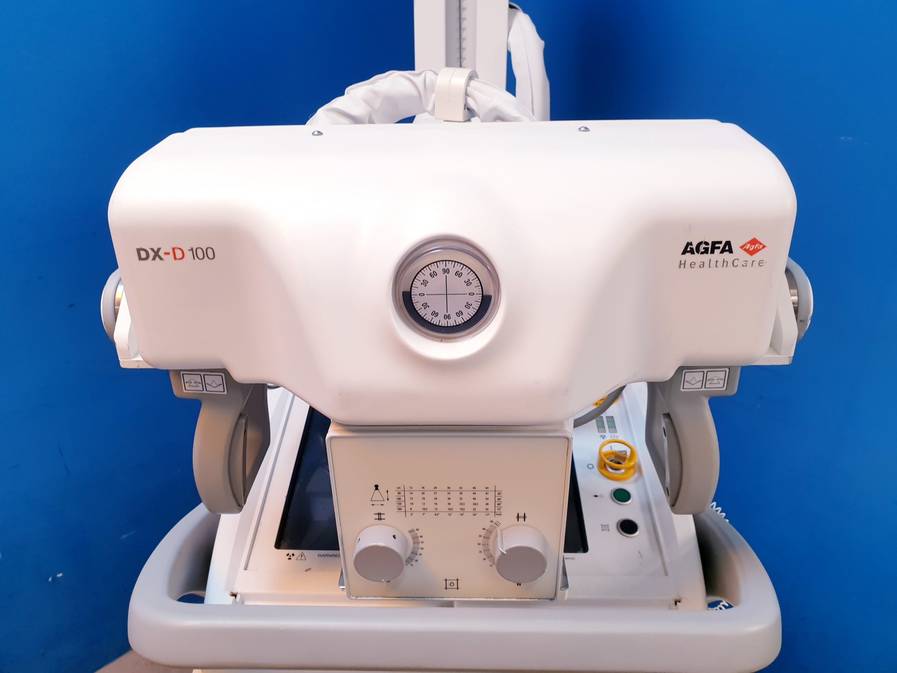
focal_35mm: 26
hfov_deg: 67.3
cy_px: 336
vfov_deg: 53.1
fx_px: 674
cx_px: 448
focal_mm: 4.3
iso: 100
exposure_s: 1/50
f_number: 2.4
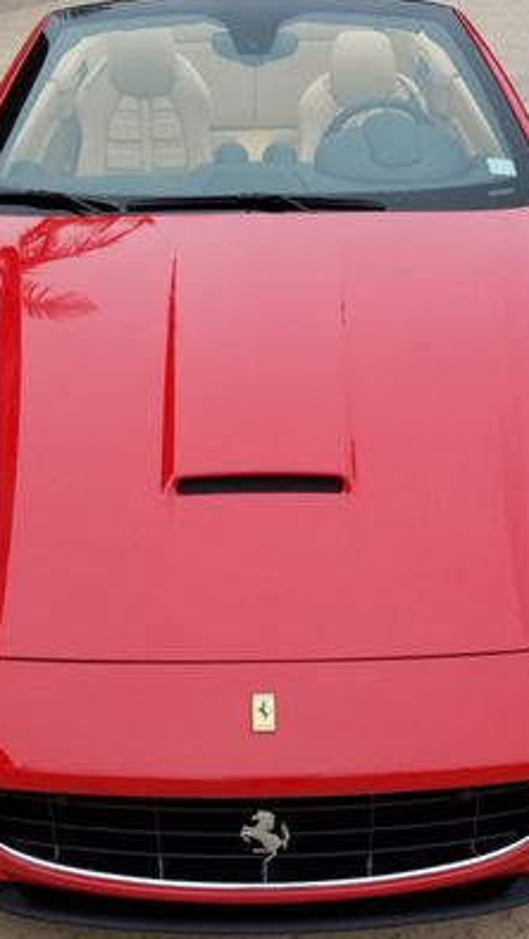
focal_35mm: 46
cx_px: 260
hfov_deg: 26.0
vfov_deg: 44.6
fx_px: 1146
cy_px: 491
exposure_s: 1/339
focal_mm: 4.3
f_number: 1.7
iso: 50
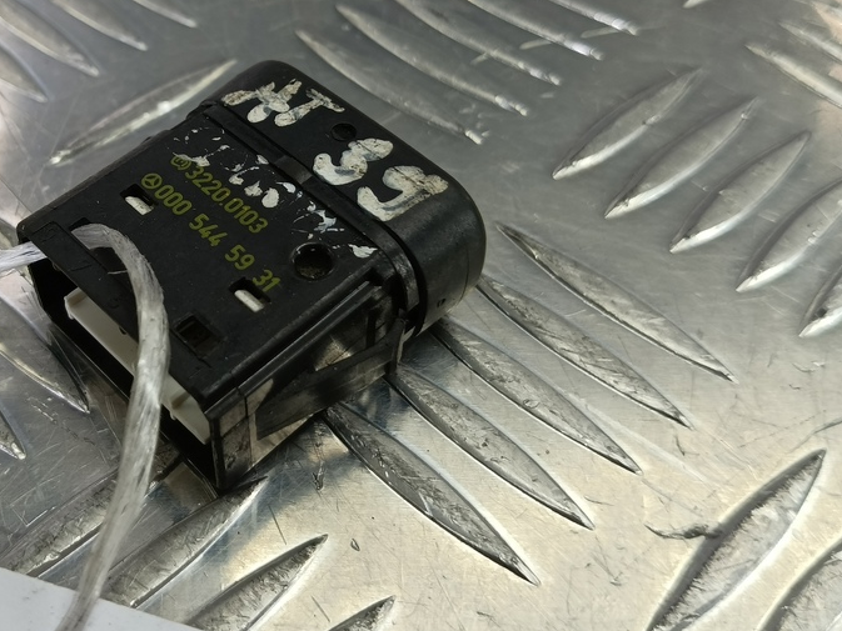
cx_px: 249
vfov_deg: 40.5
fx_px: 851
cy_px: 242
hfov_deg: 51.2
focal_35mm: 35
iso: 106
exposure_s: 1/50
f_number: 1.6
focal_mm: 4.11
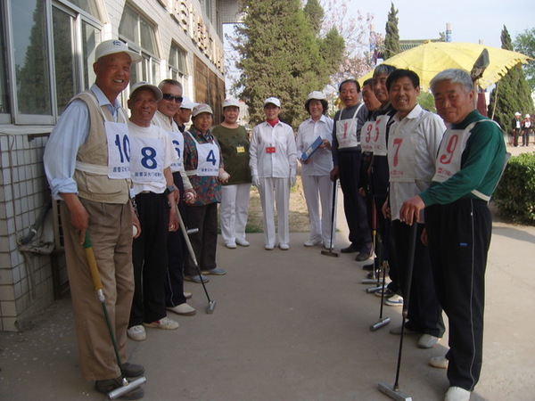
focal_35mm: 34
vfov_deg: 41.8
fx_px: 525
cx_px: 268
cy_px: 200
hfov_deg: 54.0
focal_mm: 7.3
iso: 100
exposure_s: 1/125
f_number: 7
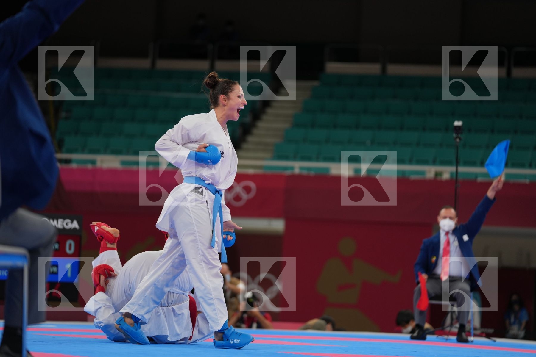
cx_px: 268
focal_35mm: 138
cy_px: 178
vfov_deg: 9.9
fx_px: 2055
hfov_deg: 14.9
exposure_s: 1/1000
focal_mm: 138
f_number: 2.8
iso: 500
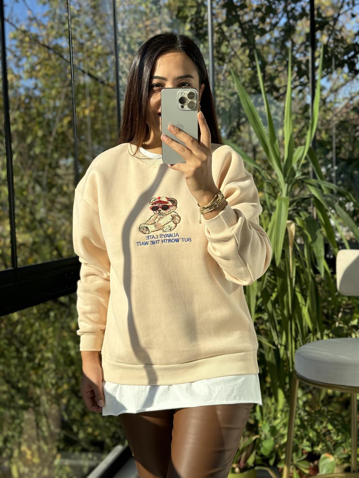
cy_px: 239
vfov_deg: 39.7
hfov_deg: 30.3
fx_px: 664
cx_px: 180
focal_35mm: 48
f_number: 1.78
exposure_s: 1/1312
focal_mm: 6.76
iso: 64
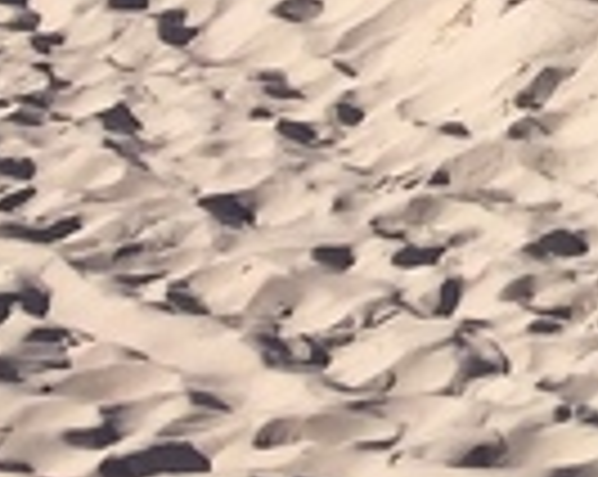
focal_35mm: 218
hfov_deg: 7.3
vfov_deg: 6.4
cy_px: -976
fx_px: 3853
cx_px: 2100
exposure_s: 1/2933
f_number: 2.2
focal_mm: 4.15
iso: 32
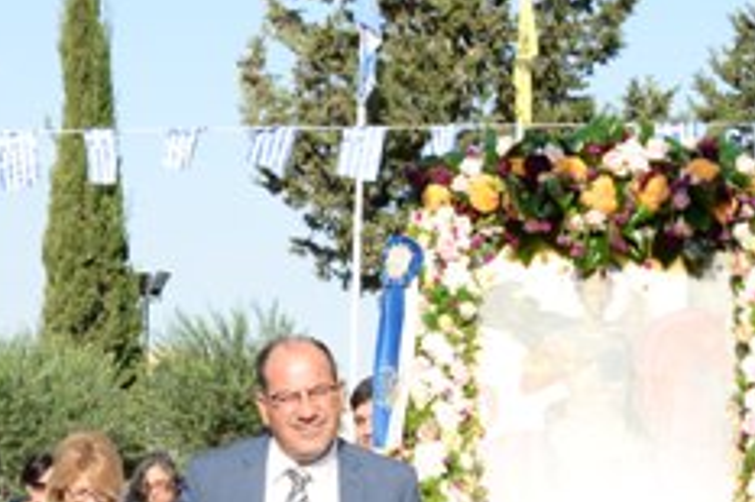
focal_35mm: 99
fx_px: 2075
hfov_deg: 20.4
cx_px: 622
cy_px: 698
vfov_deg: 13.2
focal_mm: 24
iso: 100
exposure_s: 1/320
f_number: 7.1
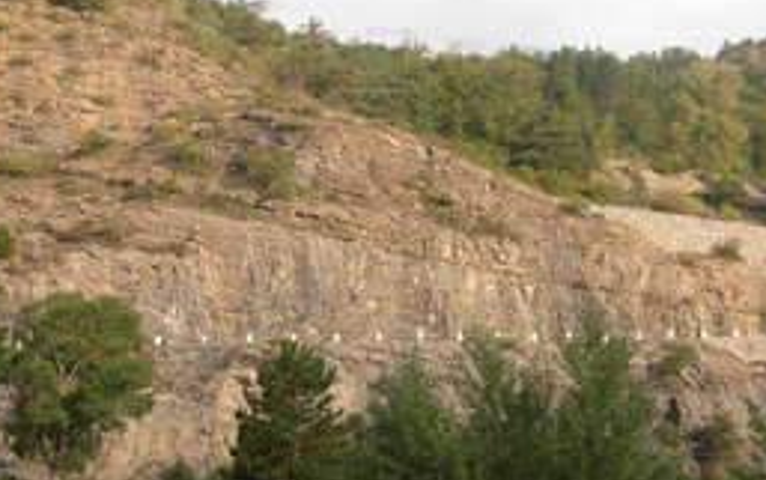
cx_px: 331
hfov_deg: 22.1
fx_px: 1964
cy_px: 221
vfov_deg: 13.9
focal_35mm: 94
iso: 79
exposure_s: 1/384
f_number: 2.9
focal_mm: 6.3
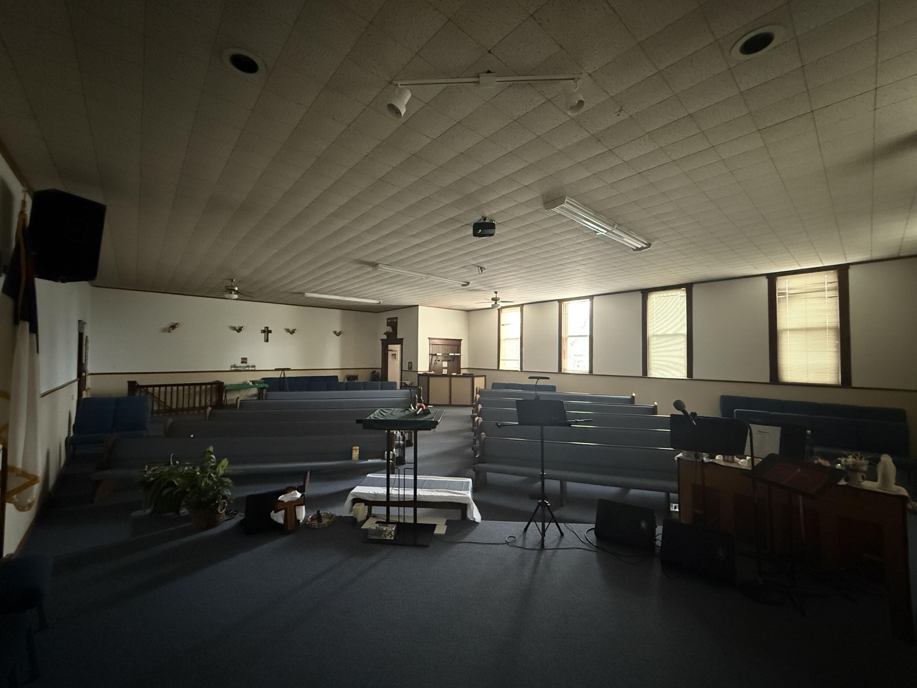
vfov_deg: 85.7
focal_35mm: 14
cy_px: 344
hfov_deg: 102.1
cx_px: 458
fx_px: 371
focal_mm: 2.22
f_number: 2.2
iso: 1600
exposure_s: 1/55
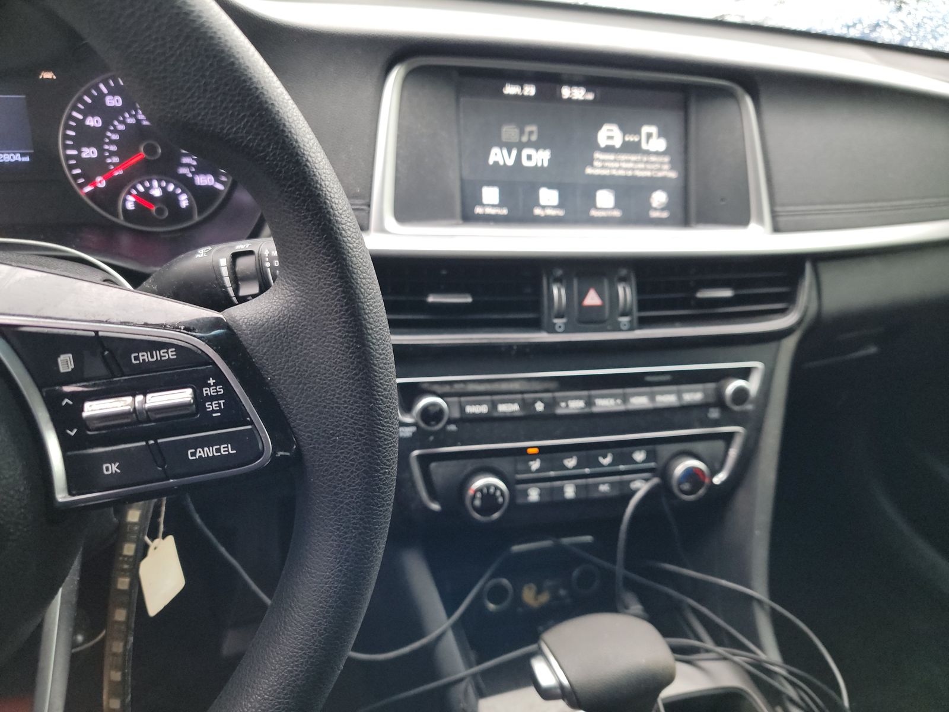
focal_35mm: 24
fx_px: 658
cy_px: 356
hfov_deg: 71.6
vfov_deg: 56.8
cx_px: 474
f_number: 1.8
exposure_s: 1/60
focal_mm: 6.7
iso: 843
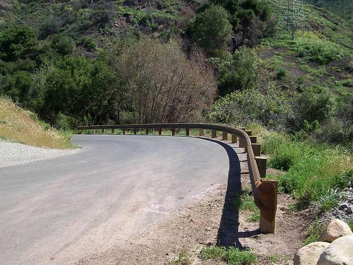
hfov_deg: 47.8
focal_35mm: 39
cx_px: 164
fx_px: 398
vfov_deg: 36.8
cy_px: 141
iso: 80
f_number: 4.8
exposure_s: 1/389
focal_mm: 6
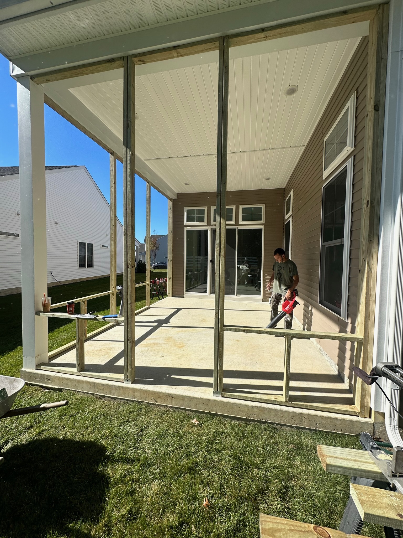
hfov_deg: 85.7
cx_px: 202
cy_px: 269
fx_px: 217
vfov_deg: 102.1
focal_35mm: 14
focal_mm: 2.22
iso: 50
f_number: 2.2
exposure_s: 1/2398
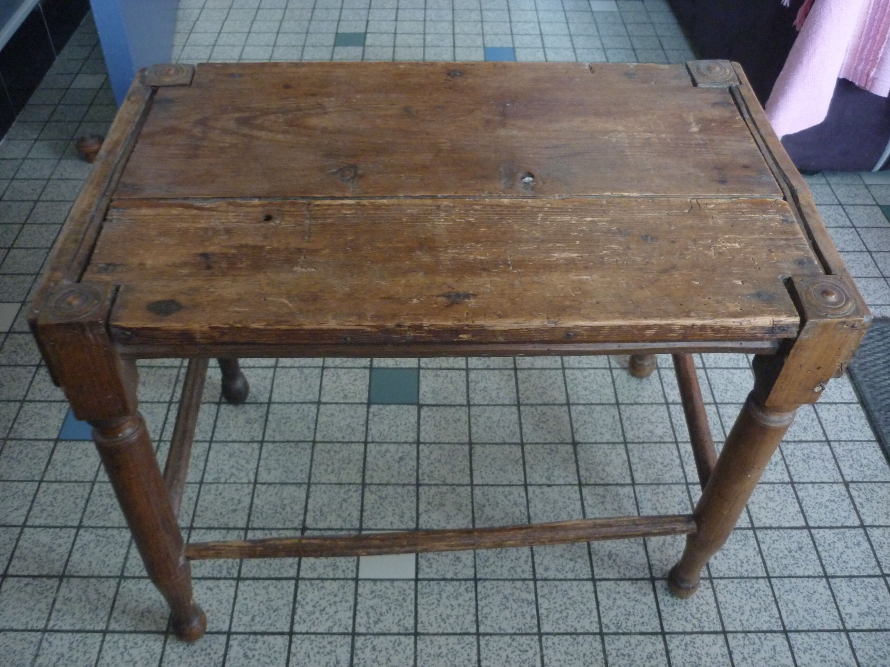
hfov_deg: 55.4
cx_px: 445
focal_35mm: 33
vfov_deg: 42.9
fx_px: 848
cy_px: 334
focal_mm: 5.5
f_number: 2.8
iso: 400
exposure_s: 1/8
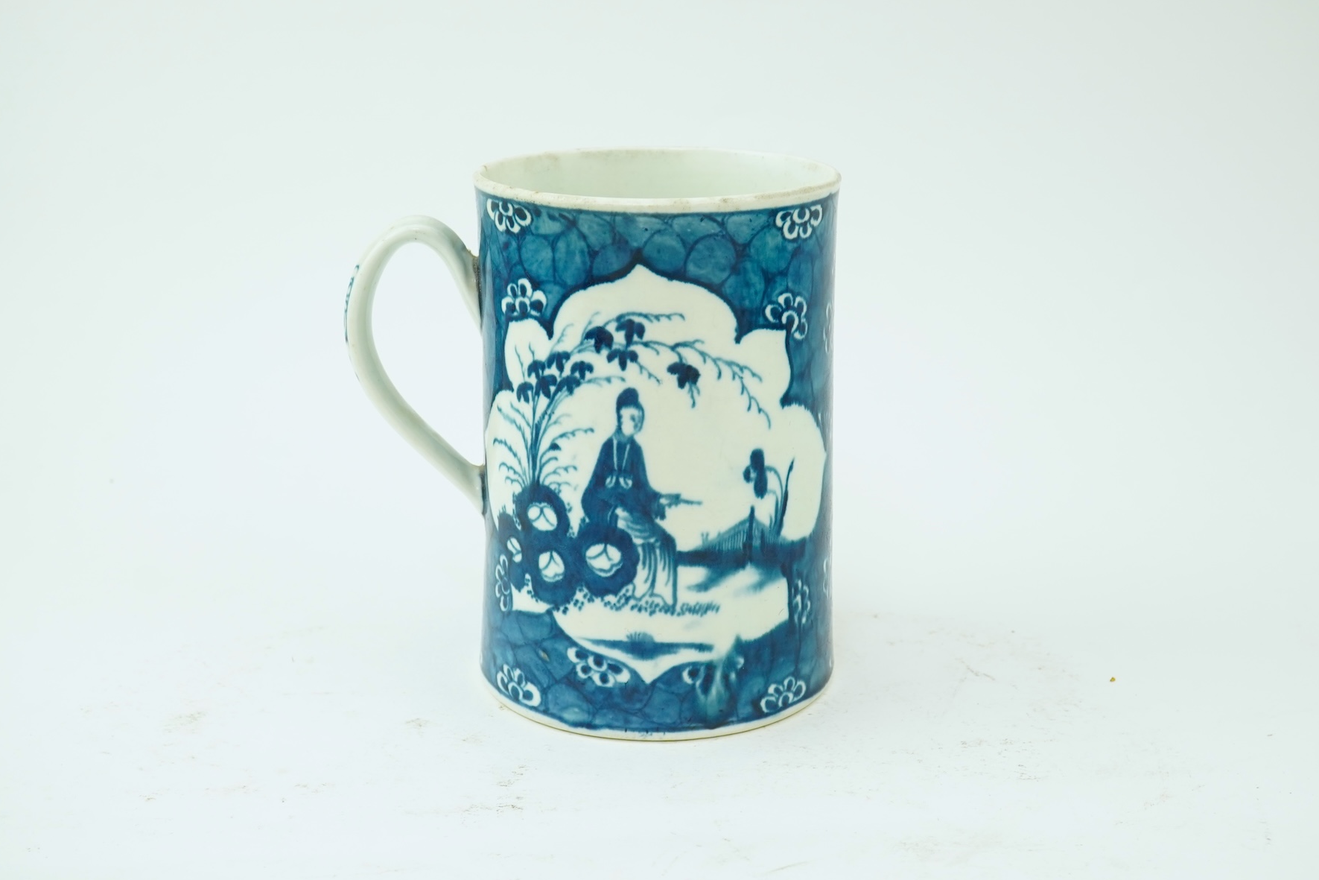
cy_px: 401
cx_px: 687
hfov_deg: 39.6
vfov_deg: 27.0
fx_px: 1832
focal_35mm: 50
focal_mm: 30
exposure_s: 1/50
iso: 640
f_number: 10
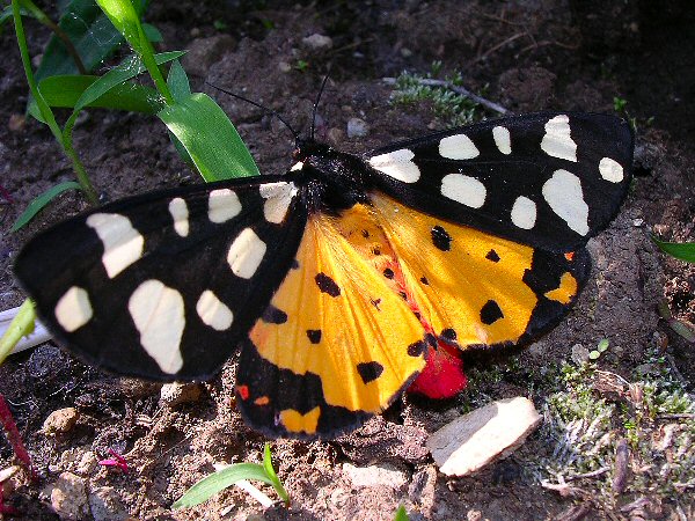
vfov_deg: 37.7
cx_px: 348
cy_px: 260
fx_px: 763
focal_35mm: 38
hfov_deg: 49.0
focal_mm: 5.8
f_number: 5.6
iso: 100
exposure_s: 1/54.9
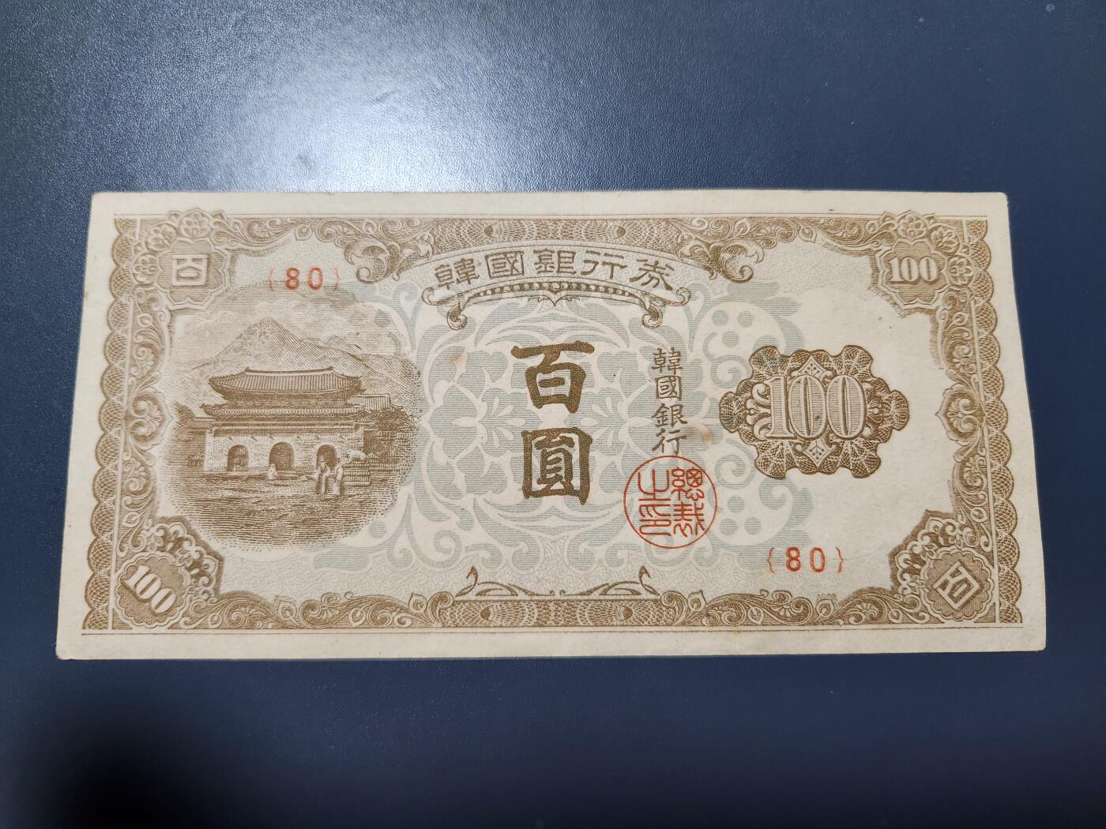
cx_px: 553
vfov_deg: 58.9
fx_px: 735
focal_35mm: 23
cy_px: 414
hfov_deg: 73.9
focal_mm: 5.4
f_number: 1.8
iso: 500
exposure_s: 1/100
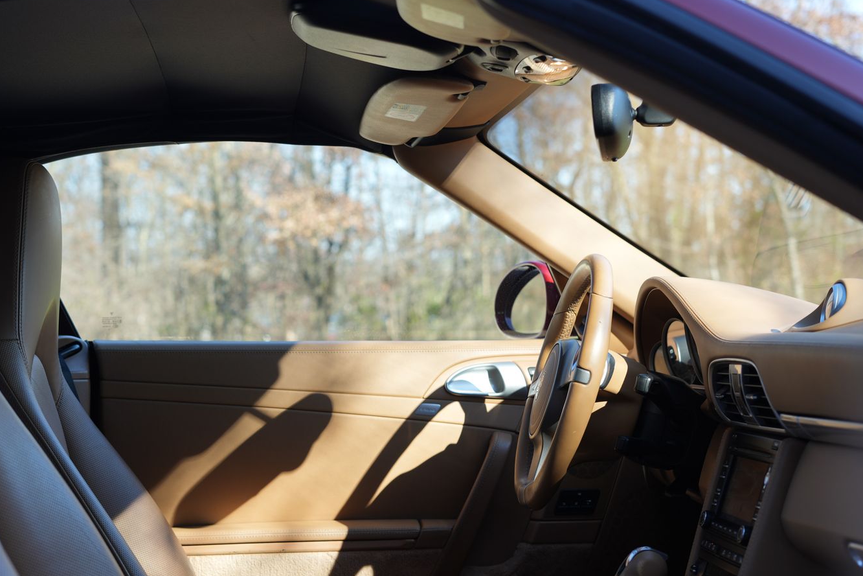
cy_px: 274
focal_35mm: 60
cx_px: 349
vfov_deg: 22.6
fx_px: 1438
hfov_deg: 33.3
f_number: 4
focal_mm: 50
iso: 100
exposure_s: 1/60
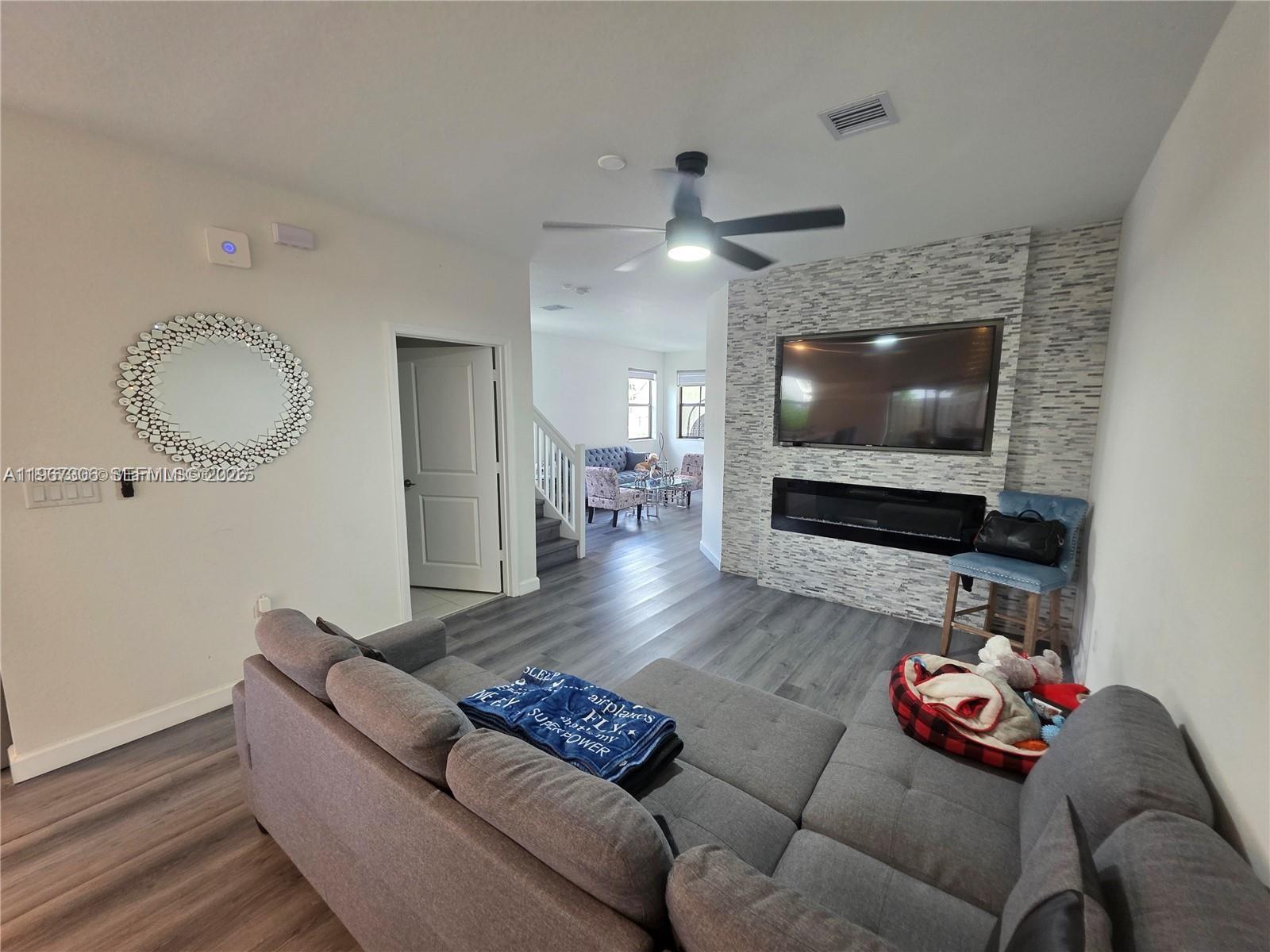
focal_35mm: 13
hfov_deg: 106.2
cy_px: 476
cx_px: 635
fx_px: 477
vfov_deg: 89.9
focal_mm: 2.2
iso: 250
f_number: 1.9
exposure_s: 1/60
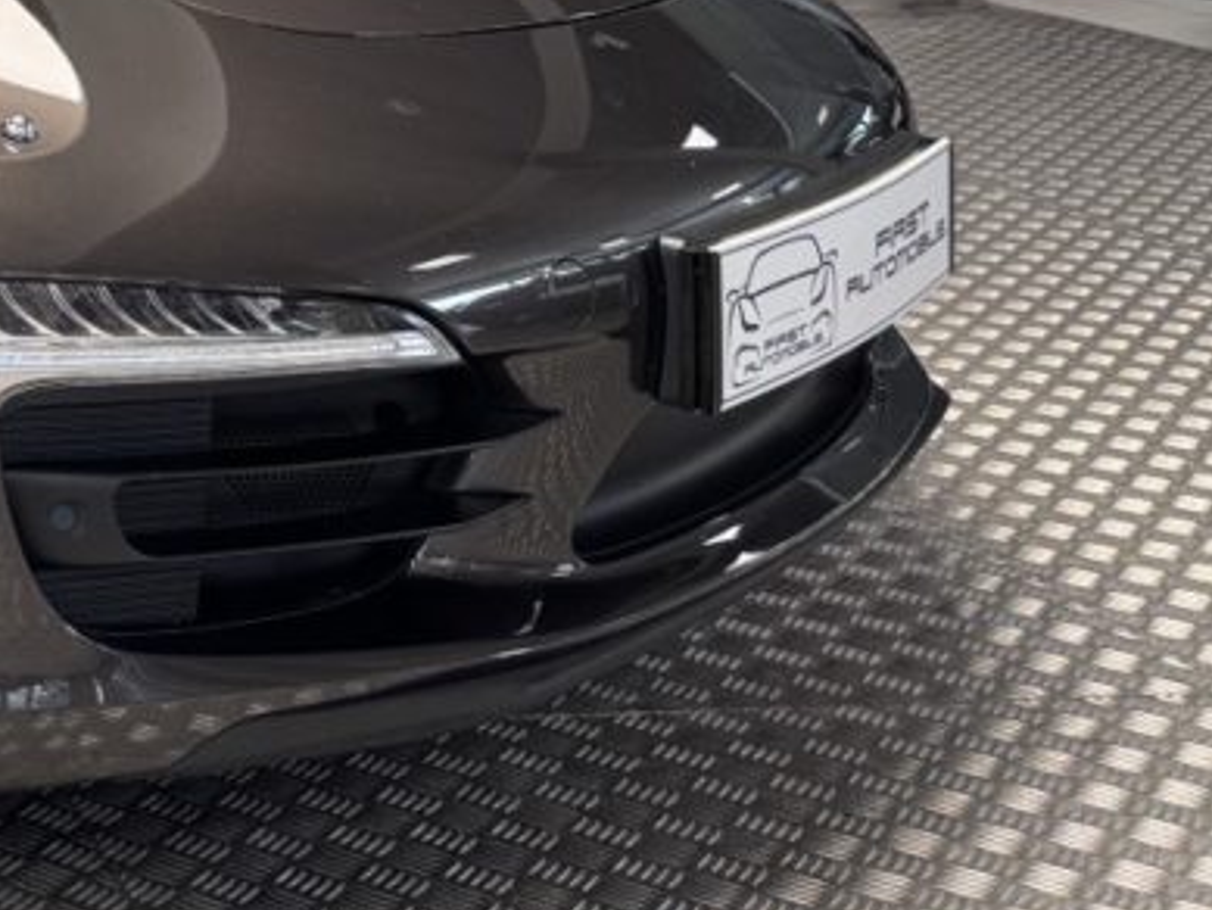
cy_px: -237
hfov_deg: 22.2
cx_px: -551
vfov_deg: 18.6
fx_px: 2592
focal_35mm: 74
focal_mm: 6.76
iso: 160
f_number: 1.78
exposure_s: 1/100
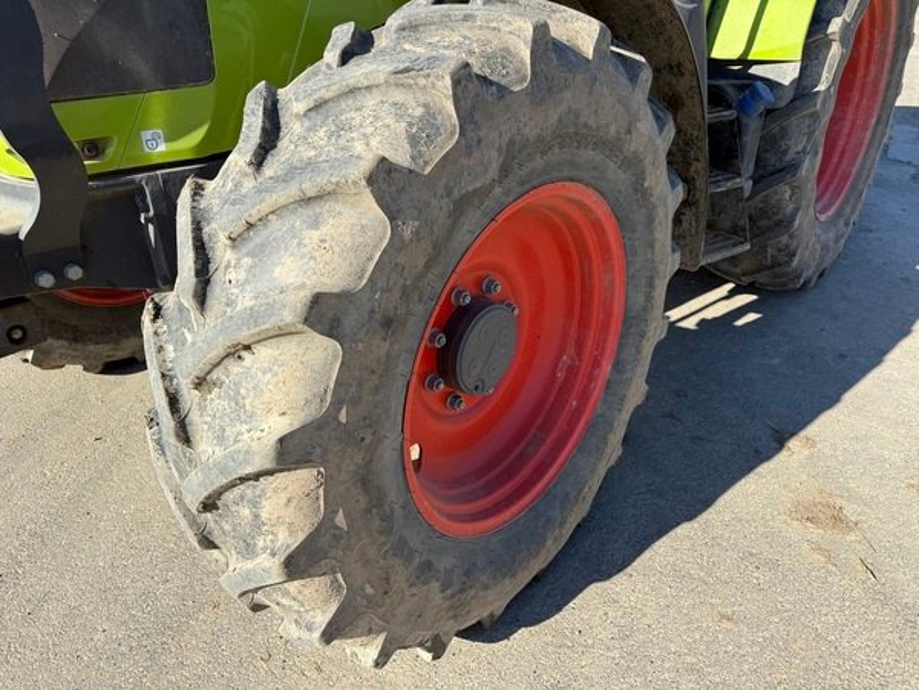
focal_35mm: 24
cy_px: 345
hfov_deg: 71.6
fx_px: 637
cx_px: 460
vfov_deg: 56.8
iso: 80
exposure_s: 1/2110
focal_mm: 6.76
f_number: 1.78
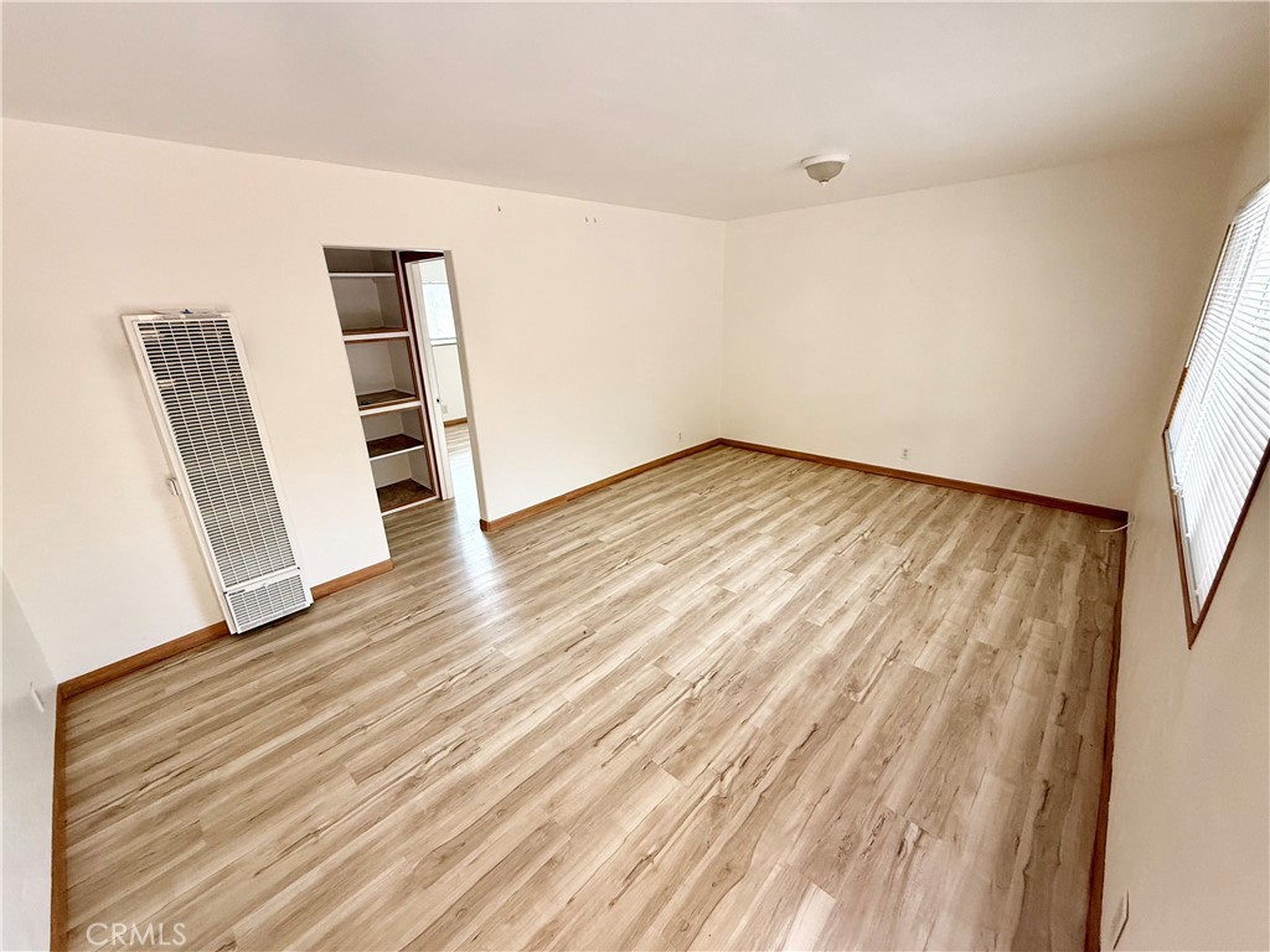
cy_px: 476
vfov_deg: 85.7
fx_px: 514
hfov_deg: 102.1
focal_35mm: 14
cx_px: 635
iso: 160
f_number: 2.2
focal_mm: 2.22
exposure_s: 1/99
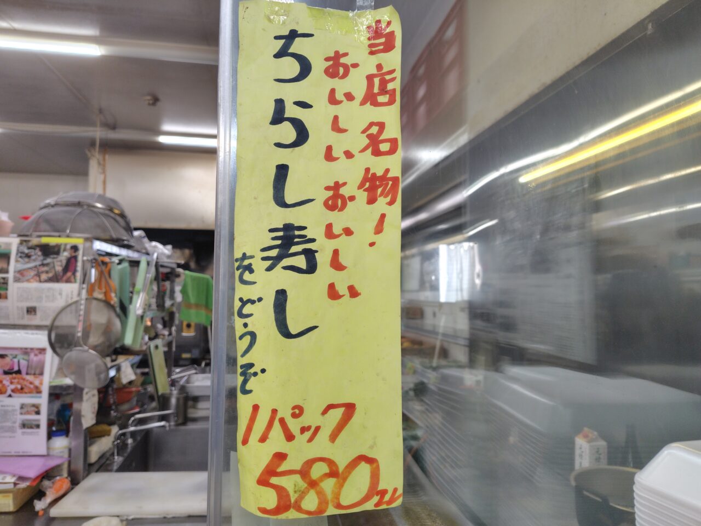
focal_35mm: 23
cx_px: 350
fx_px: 466
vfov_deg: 58.9
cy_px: 263
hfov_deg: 73.9
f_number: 1.9
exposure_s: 1/120
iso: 154
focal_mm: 5.6
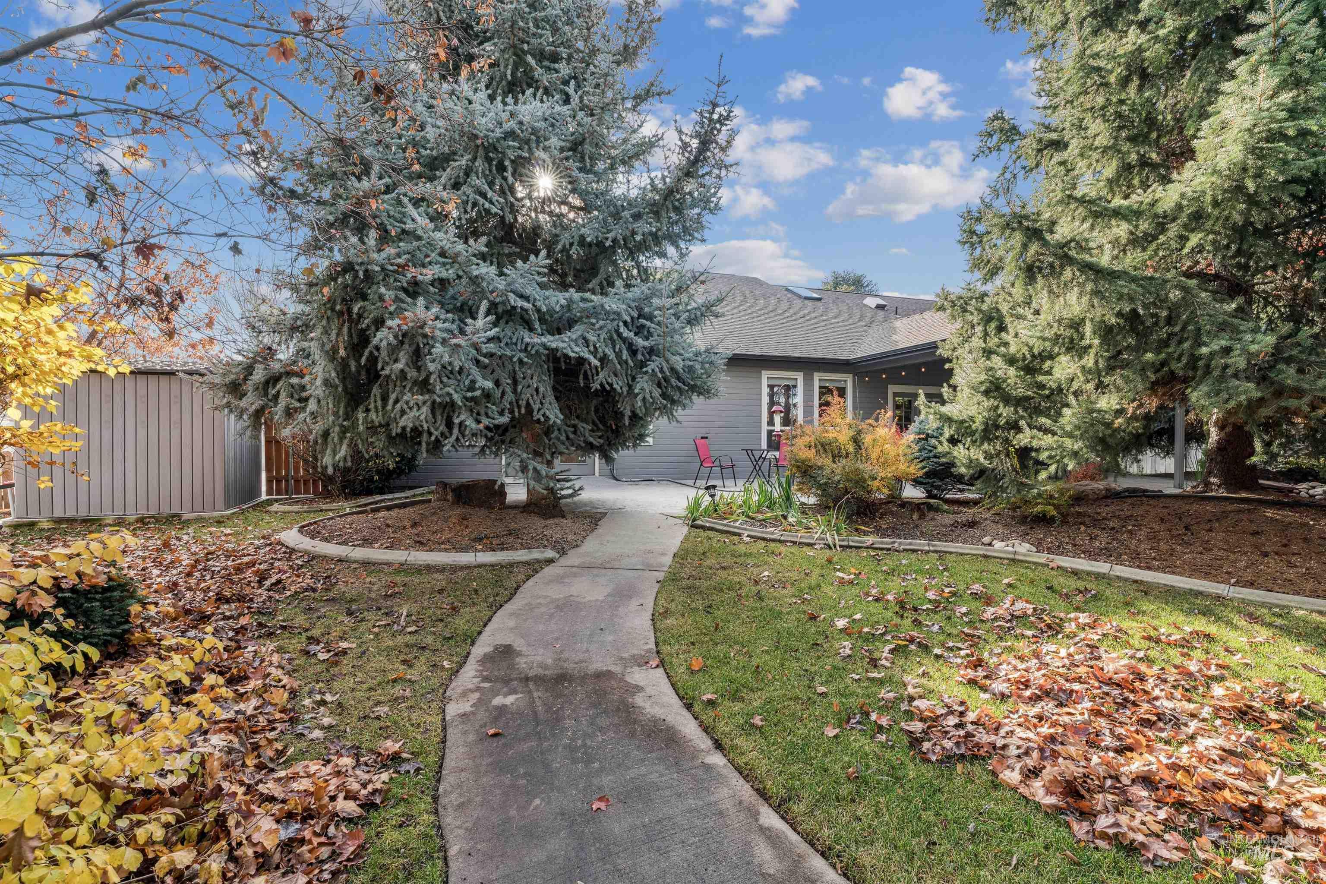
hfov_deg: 93.6
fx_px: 622
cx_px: 663
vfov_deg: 70.8
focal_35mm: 17
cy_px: 442
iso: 400
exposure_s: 1/60
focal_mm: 16.9
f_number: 13
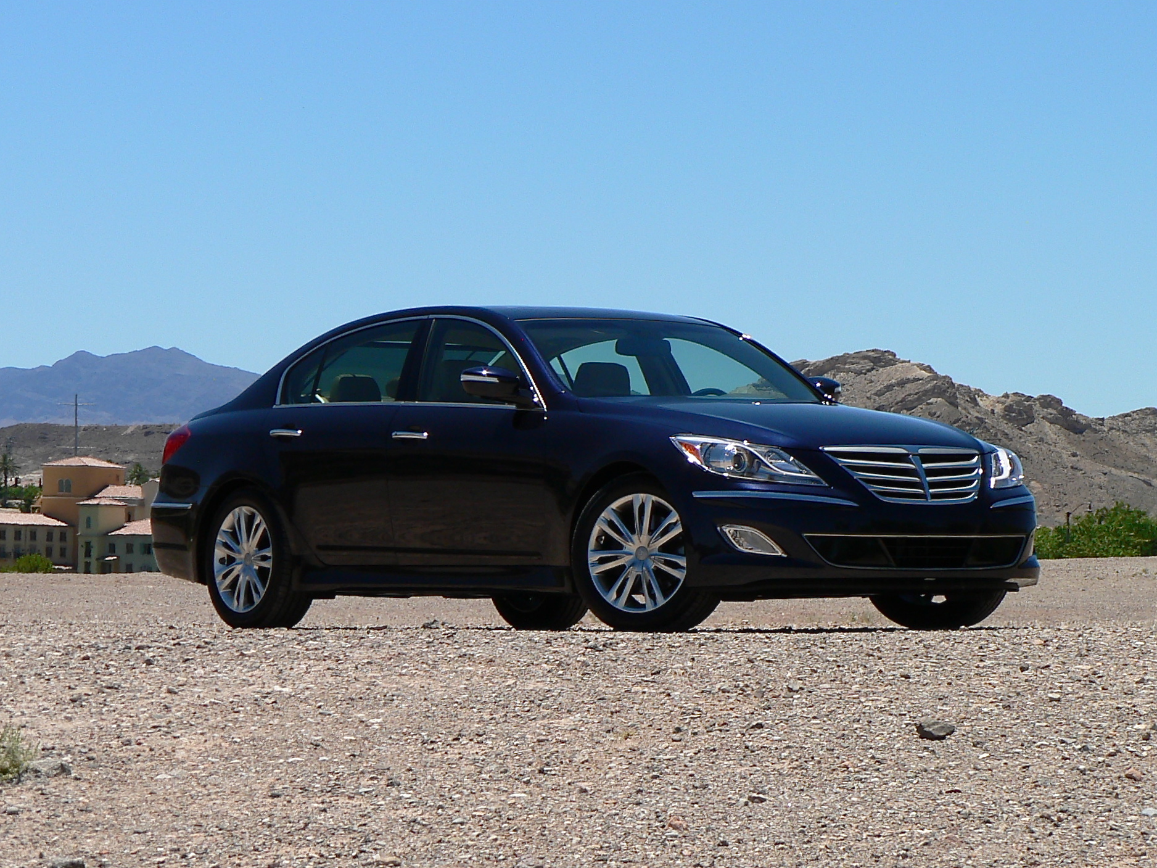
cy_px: 435
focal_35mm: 114
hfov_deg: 17.3
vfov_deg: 13.0
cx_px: 575
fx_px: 3810
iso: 64
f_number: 5.6
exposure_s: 1/640
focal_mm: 19.5
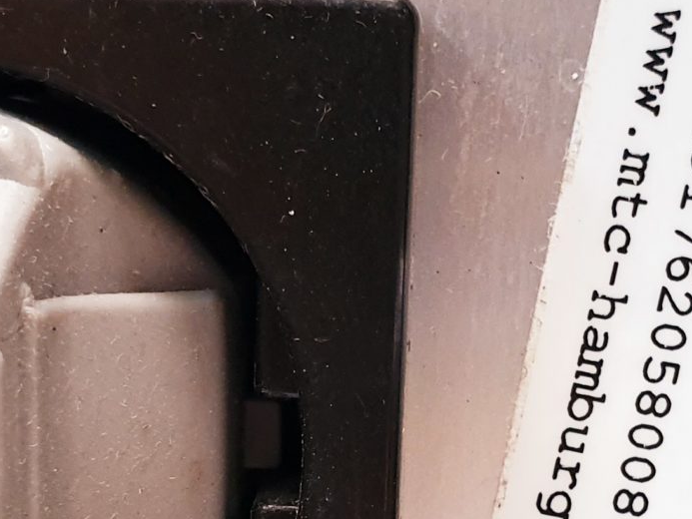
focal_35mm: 96
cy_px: 489
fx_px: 1919
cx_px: 393
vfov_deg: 15.2
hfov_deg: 20.4
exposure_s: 1/50
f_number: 2.4
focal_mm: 4.3
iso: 200
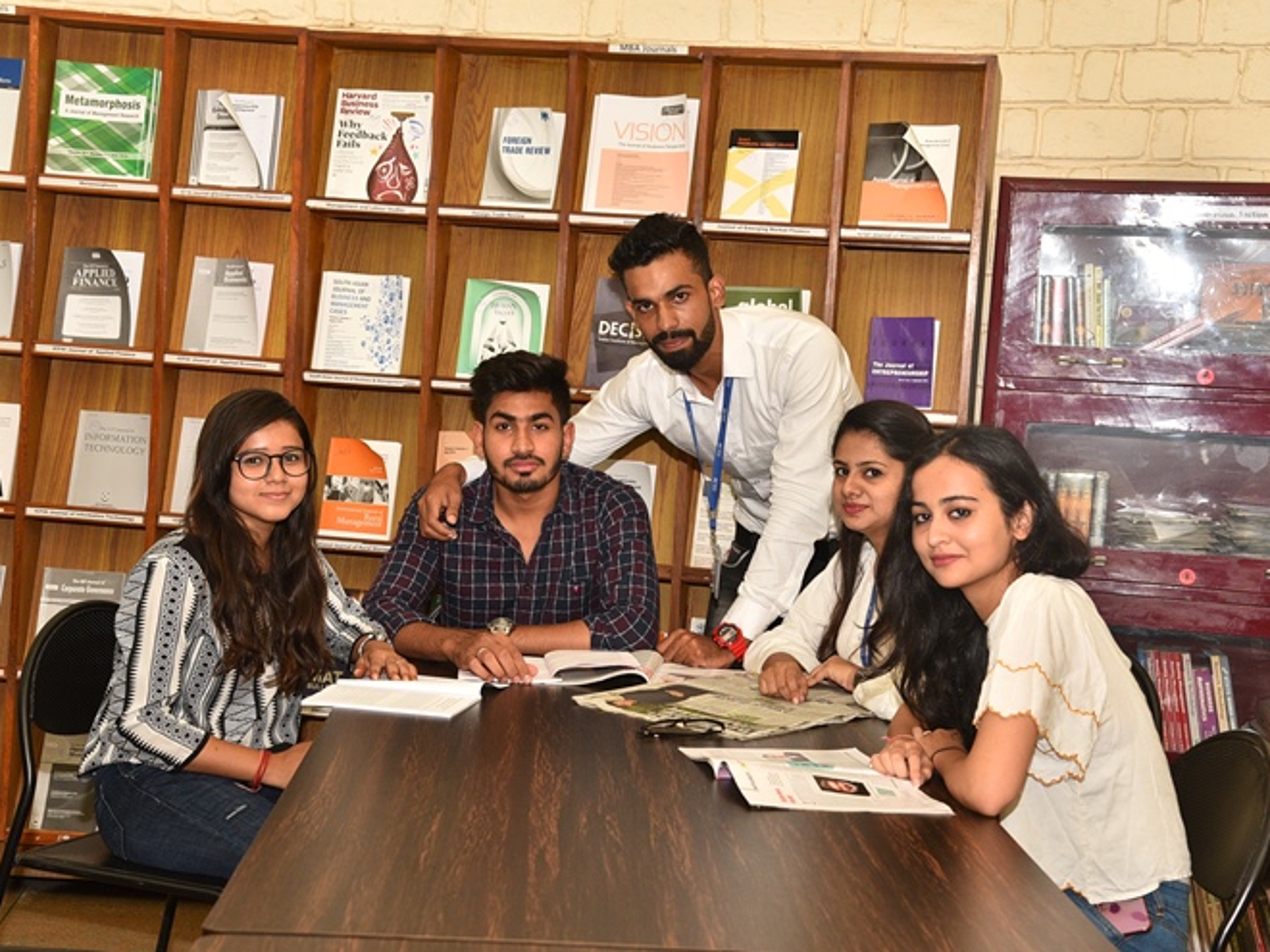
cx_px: 602
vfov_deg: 25.7
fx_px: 2091
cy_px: 477
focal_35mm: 57
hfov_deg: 33.8
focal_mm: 52
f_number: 5
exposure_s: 1/125
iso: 800
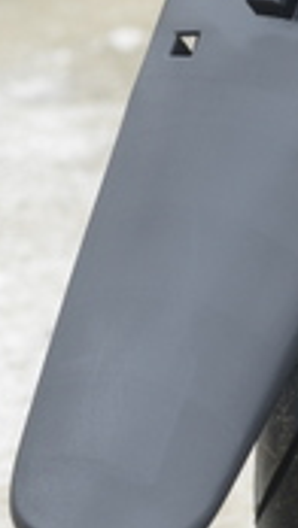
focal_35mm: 193
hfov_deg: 6.0
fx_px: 2709
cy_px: 71
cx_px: 733
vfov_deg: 11.1
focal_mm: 50
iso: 100
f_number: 5
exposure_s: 1/100
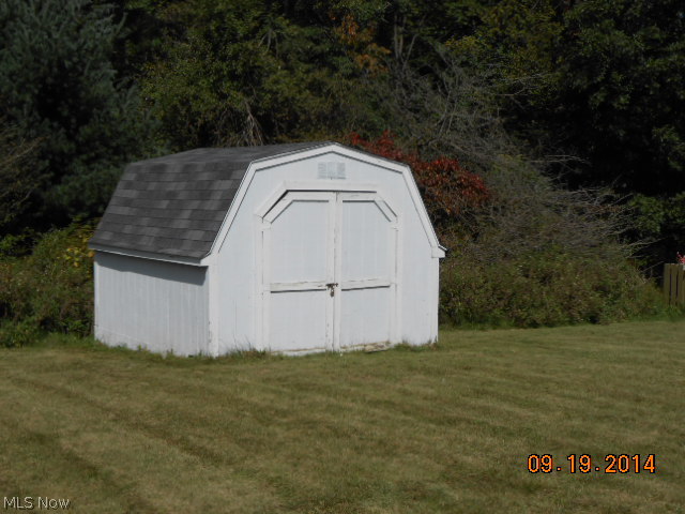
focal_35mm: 56
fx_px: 1108
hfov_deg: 34.3
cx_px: 342
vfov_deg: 26.1
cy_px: 257
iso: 80
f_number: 5.2
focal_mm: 10
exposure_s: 1/1250
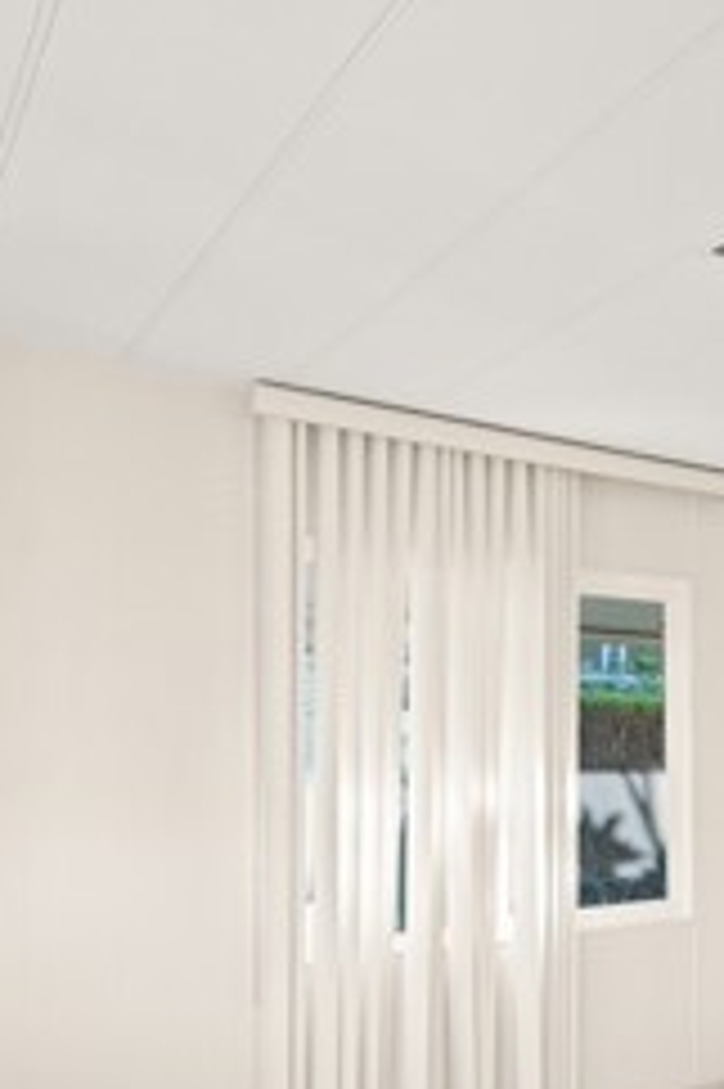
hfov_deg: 32.7
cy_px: 736
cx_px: 742
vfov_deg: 50.9
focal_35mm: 37
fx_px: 1118
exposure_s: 1/50
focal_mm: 14
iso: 1000
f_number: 8
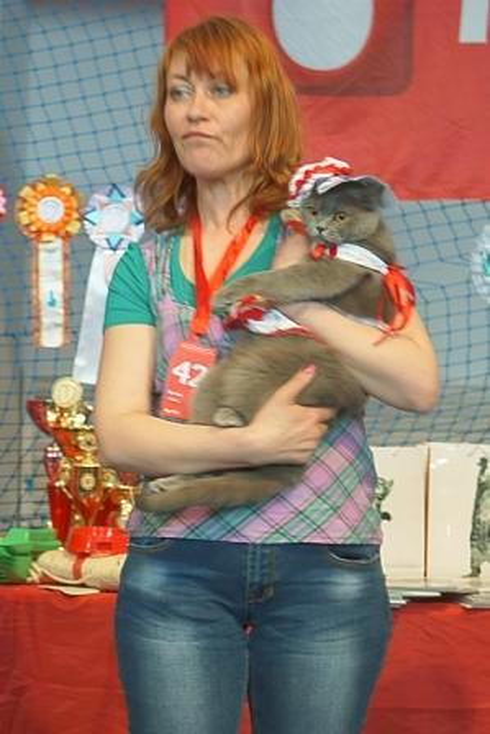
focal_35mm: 120
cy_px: 367
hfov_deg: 11.4
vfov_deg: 17.1
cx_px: 245
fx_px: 2448
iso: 200
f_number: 5.6
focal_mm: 80
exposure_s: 1/5
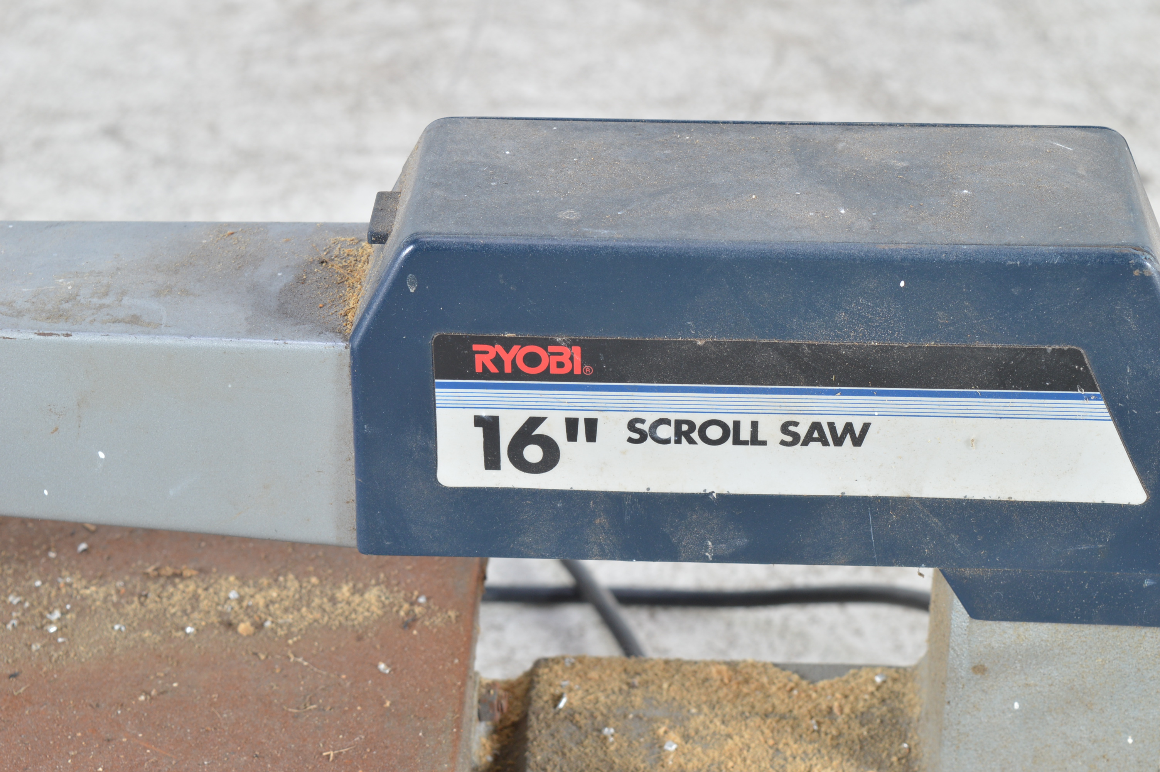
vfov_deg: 16.5
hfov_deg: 24.6
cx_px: 580
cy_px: 386
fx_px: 2656
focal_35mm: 82
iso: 200
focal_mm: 55
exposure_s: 1/100
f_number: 9
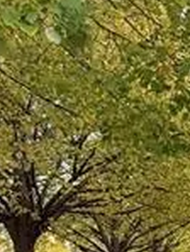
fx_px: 526
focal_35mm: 72
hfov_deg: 17.1
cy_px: 325
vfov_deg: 23.9
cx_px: 332
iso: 200
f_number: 2.2
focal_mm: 2.22
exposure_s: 1/99
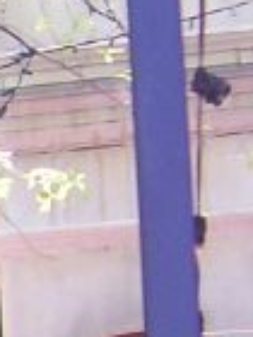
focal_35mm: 190
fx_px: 1852
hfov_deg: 7.0
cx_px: -513
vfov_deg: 9.9
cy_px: 601
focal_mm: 5.54
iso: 100
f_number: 2.76
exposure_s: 1/134
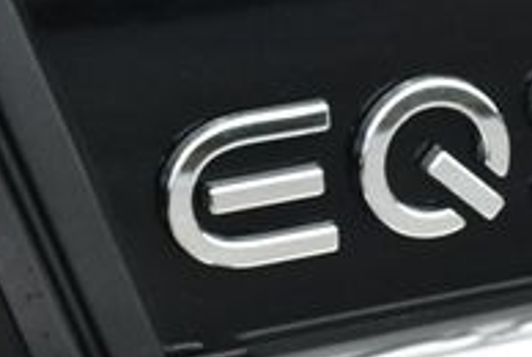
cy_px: 55
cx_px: 356
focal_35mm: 198
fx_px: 2930
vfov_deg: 6.9
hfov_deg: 10.4
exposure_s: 1/250
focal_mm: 30
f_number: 8
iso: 160
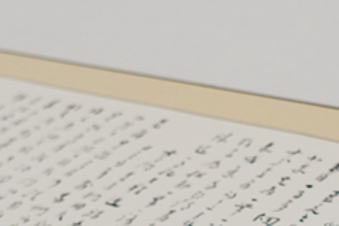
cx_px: 270
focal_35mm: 120
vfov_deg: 11.0
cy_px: 335
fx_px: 1130
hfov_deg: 16.9
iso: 800
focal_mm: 20
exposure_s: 1/80
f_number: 2.8
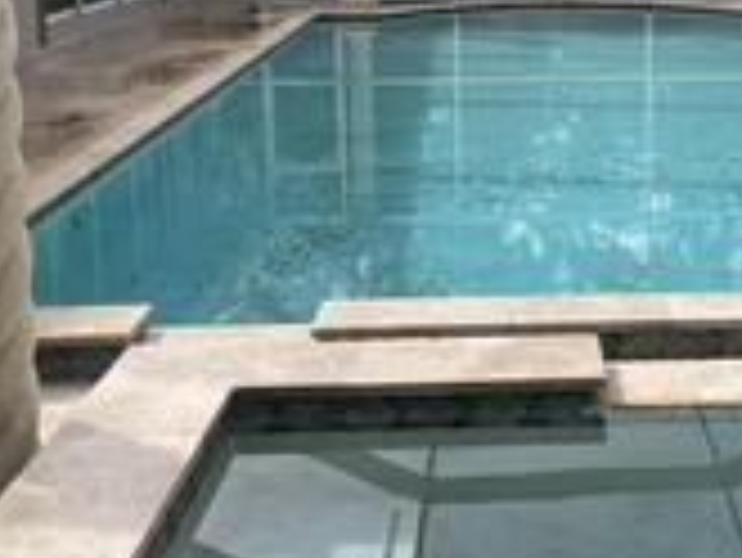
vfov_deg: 23.0
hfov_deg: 30.2
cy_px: 112
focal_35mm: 63
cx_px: 562
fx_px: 1351
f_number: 1.6
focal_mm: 4.2
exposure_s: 1/1825
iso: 32
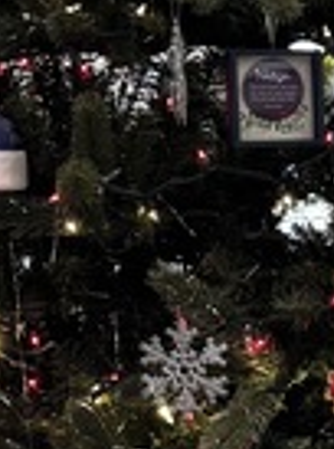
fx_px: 2327
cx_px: 678
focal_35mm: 180
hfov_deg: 7.8
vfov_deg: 10.9
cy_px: 413
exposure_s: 1/60
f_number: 1.78
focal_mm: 6.76
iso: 160
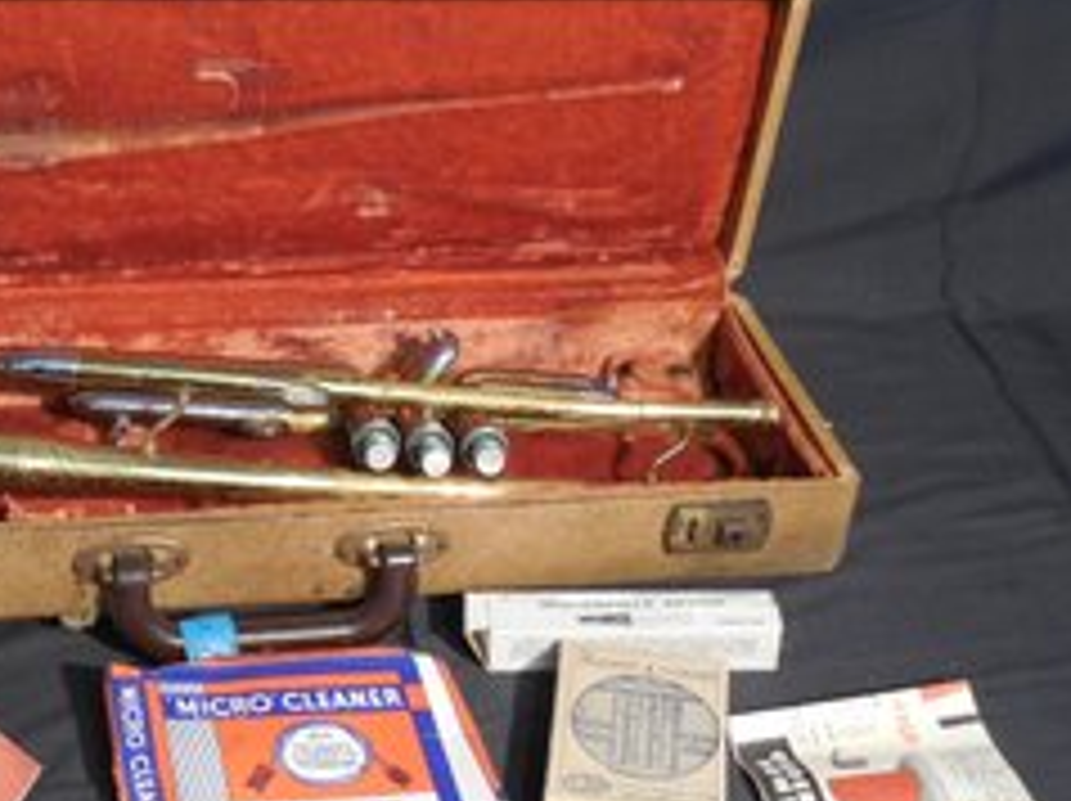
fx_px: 1916
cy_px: 407
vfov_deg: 23.6
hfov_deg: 30.8
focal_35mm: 62
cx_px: 308
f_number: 3.9
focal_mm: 7.8
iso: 400
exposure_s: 1/20
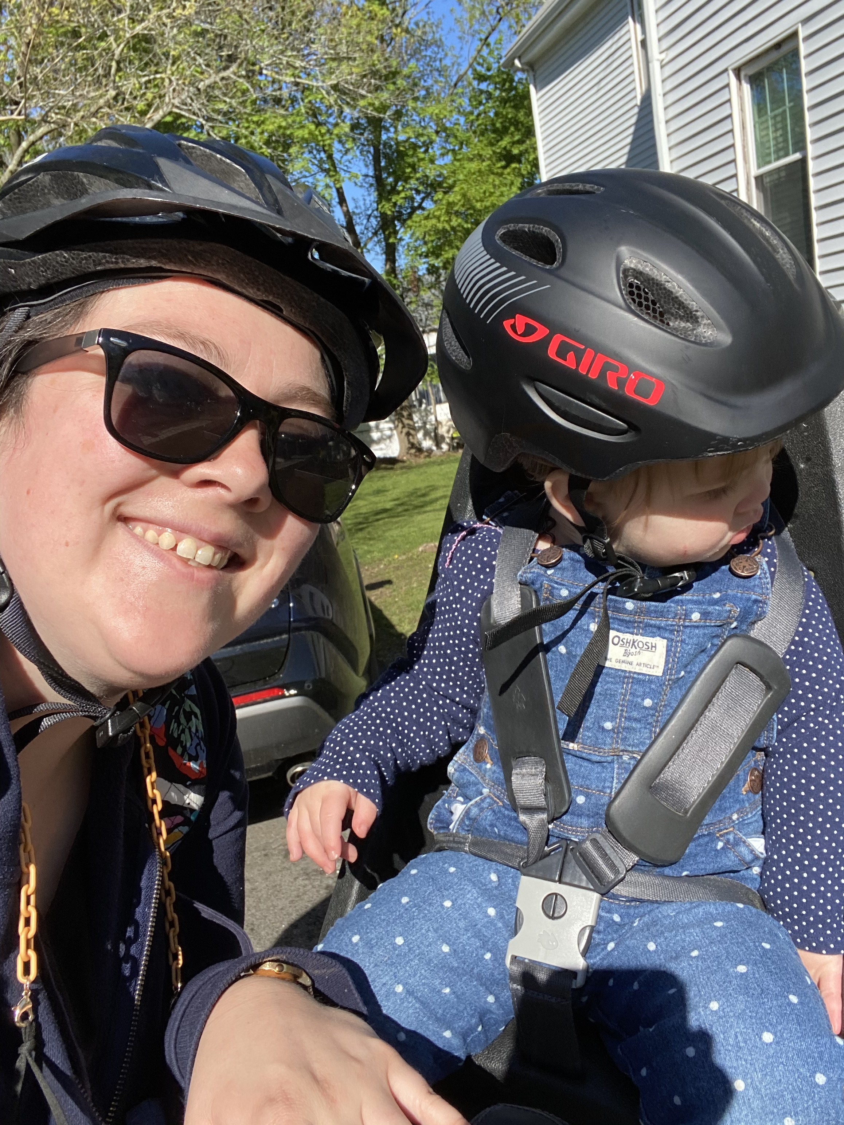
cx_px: 422
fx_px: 975
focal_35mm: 30
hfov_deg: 46.8
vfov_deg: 60.0
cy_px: 562
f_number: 2.2
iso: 25
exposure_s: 1/1018
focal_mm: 2.71
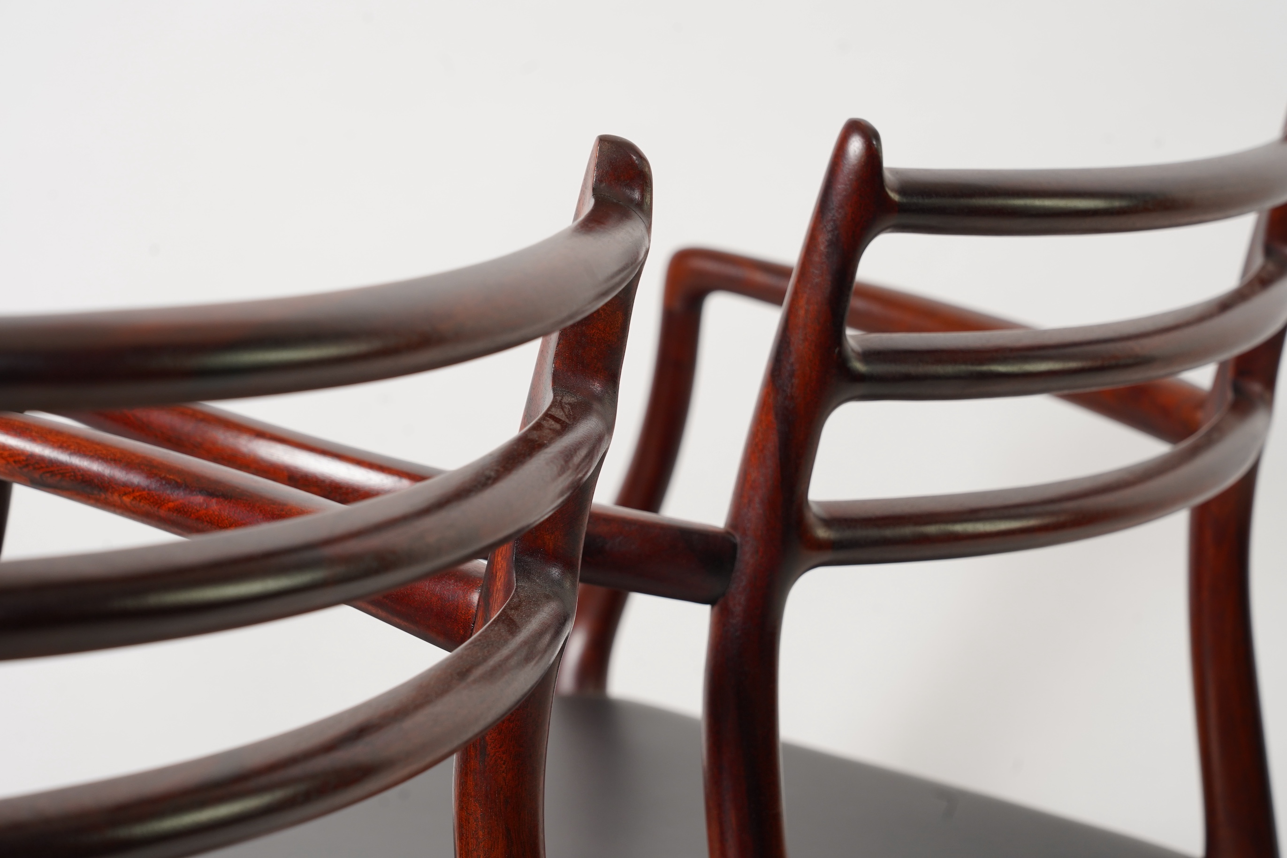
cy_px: 429
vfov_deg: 13.0
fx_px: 3754
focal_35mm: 105
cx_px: 644
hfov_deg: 19.5
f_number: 9
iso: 640
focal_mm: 105
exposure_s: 1/125
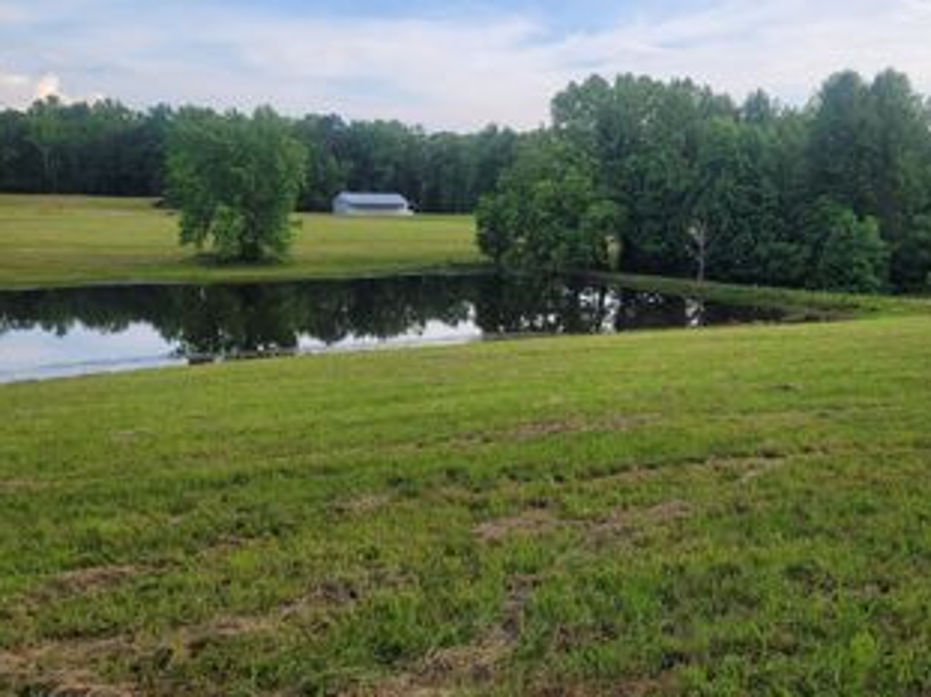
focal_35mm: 36
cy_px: 292
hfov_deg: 50.3
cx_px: 635
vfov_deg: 39.5
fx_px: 968
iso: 40
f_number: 1.8
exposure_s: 1/1276
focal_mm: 5.4
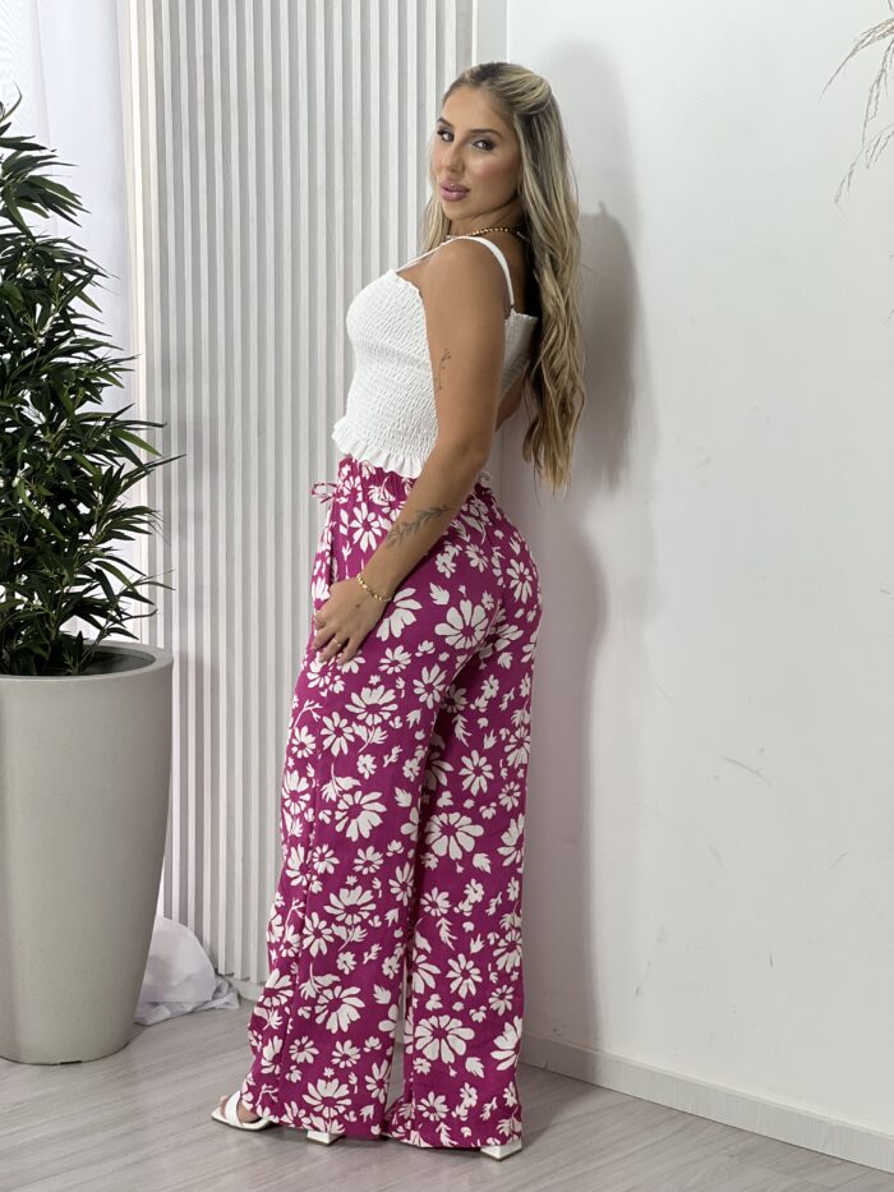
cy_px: 596
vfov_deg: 25.3
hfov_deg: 19.1
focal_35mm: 77
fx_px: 2651
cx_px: 447
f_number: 2.8
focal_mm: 9
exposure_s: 1/120
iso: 125
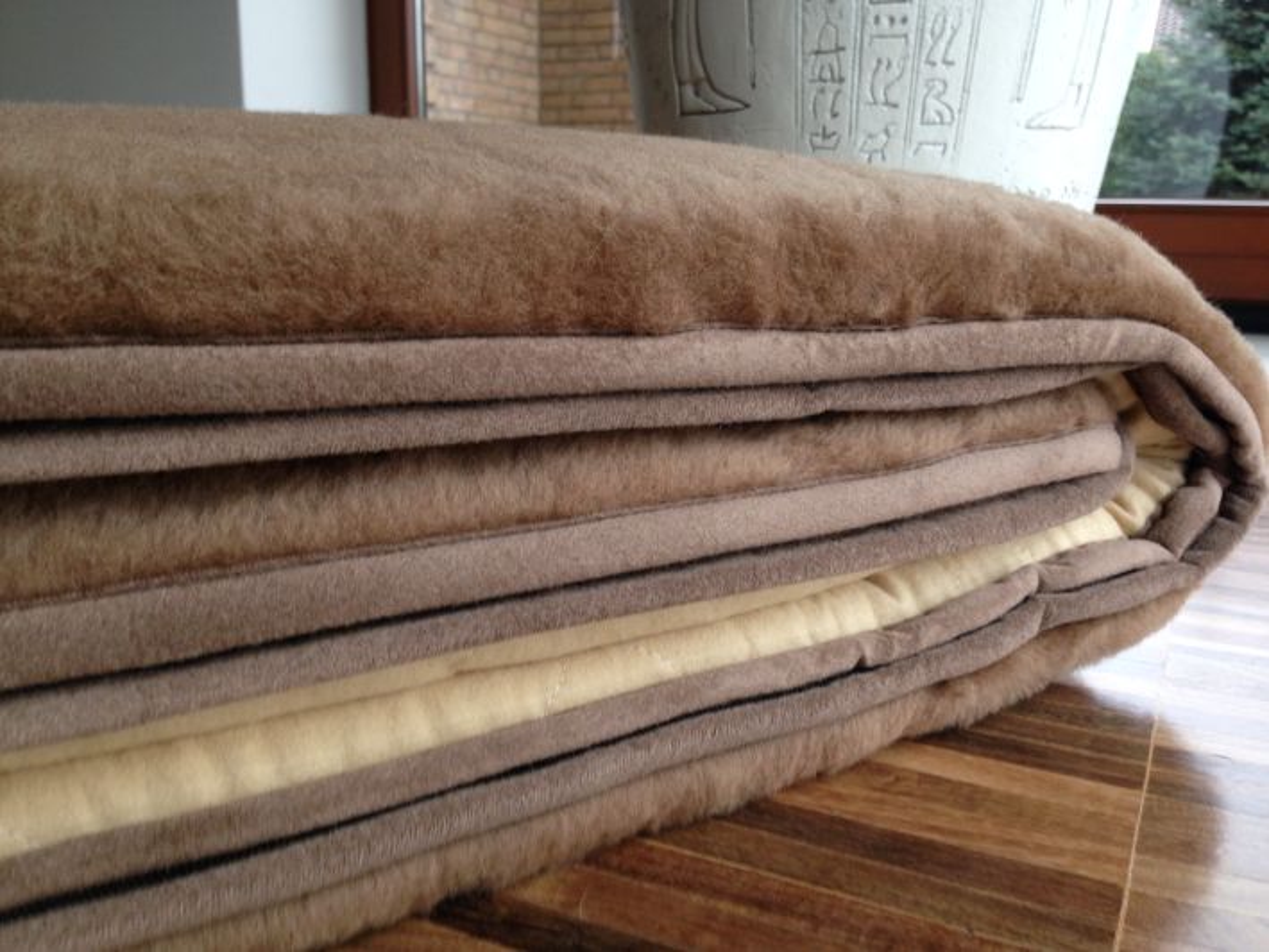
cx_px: 634
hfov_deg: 55.3
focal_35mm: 33
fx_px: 1210
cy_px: 476
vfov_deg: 43.0
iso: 64
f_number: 2.4
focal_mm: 4.12
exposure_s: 1/20
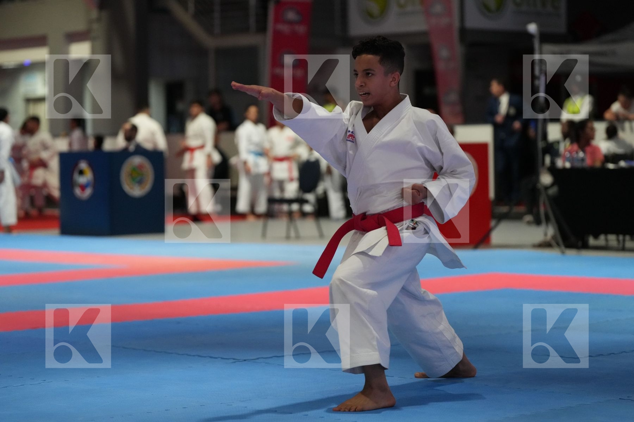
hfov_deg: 20.0
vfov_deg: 13.4
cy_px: 211
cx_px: 317
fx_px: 1796
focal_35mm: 102
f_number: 2.8
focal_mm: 102
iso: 4000
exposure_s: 1/500
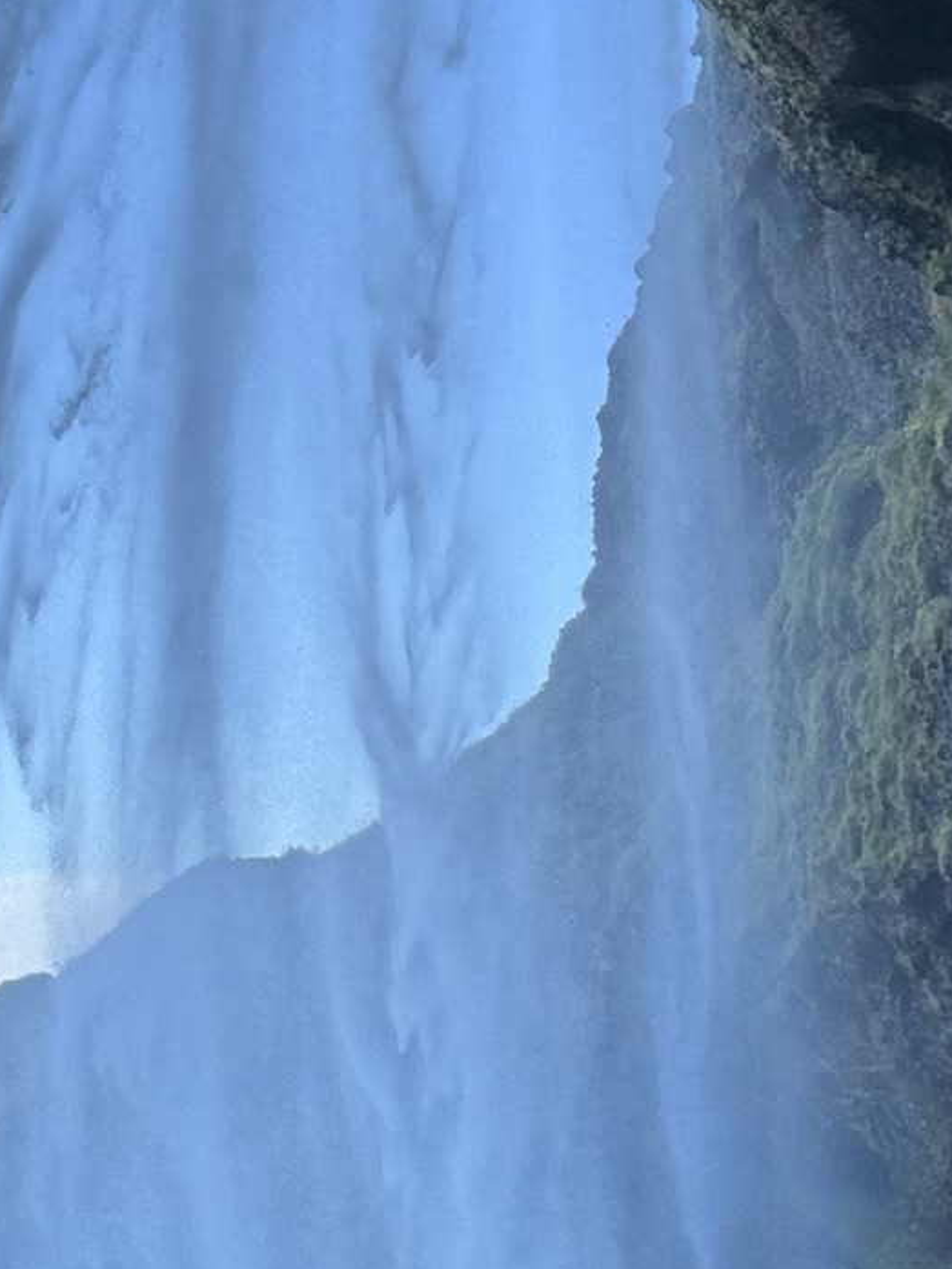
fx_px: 2419
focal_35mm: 66
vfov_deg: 29.4
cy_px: 635
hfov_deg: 20.1
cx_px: -348
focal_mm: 2.69
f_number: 1.9
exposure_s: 1/221
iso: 25
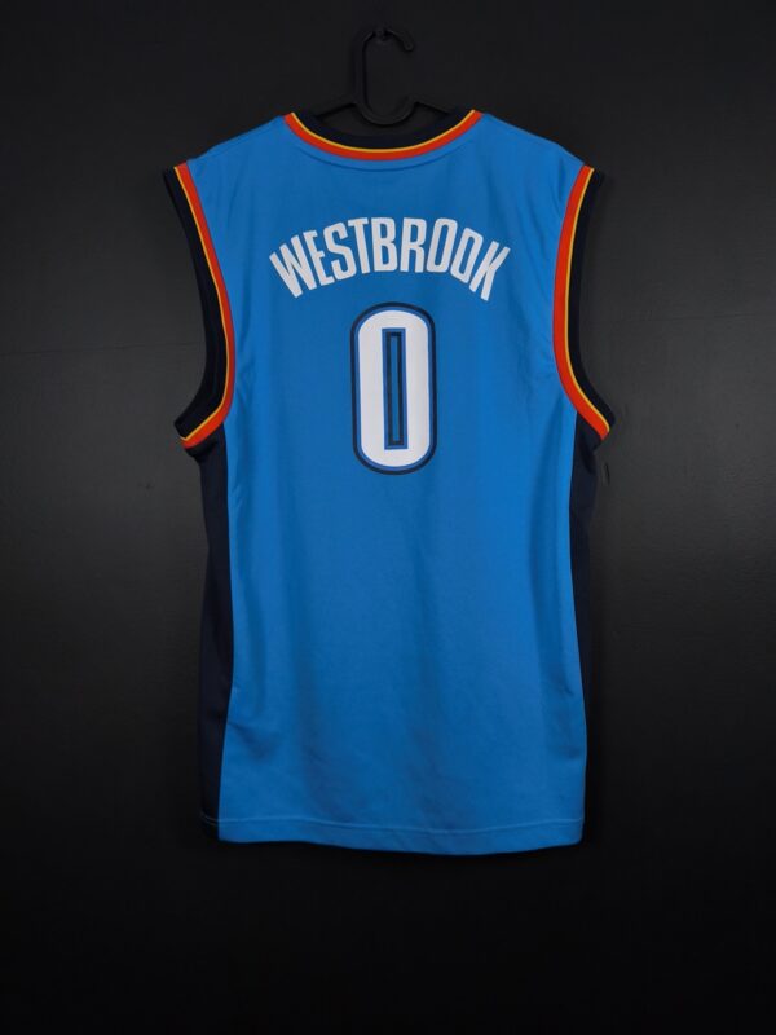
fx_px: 687
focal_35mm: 23
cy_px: 518
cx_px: 388
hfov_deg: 58.9
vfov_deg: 73.9
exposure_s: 1/160
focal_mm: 6.57
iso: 400
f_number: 1.6
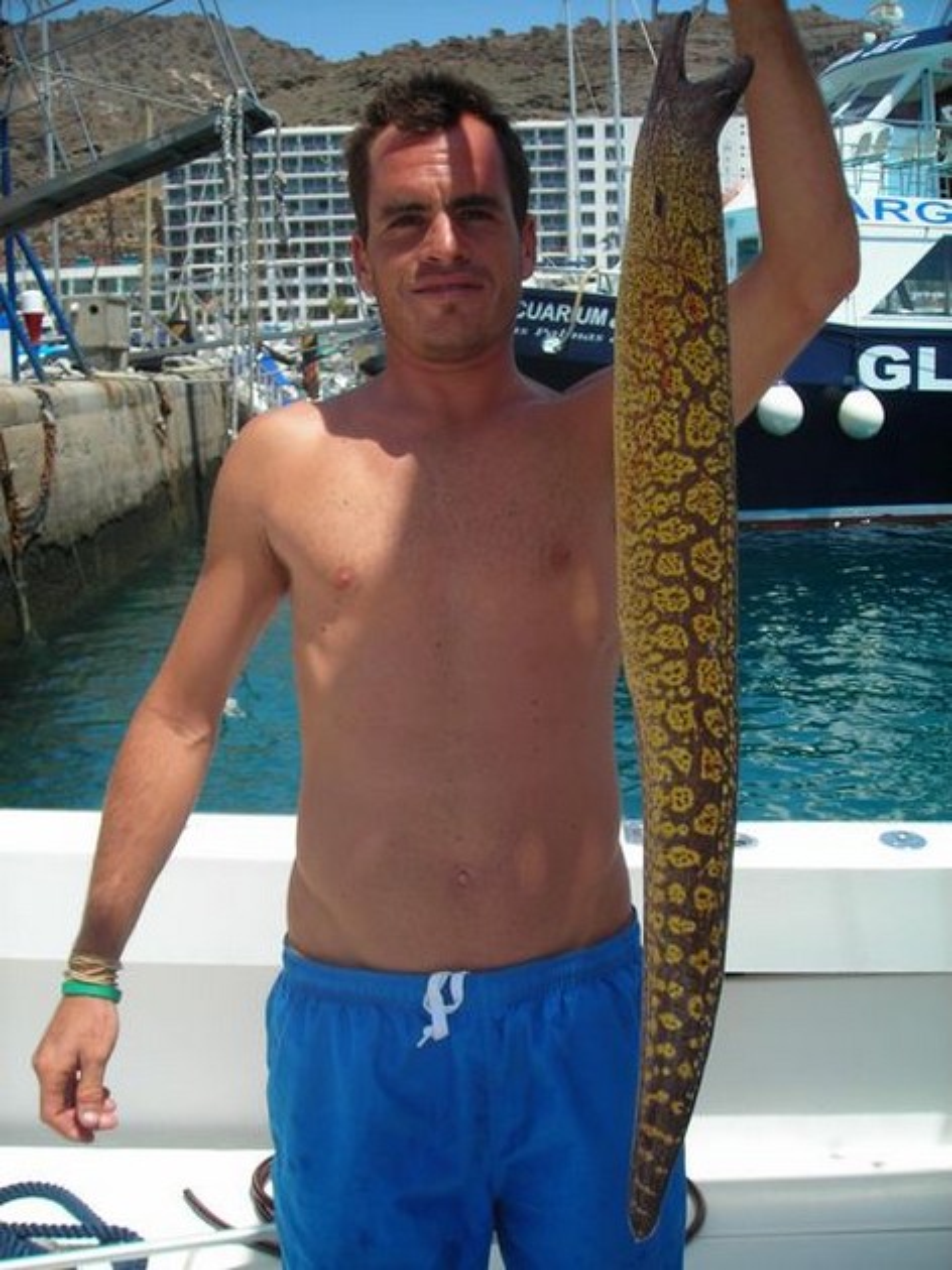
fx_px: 1394
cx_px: 476
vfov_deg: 49.0
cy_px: 635
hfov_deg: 37.7
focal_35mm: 38
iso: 50
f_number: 6.4
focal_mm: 6.3
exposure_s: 1/164
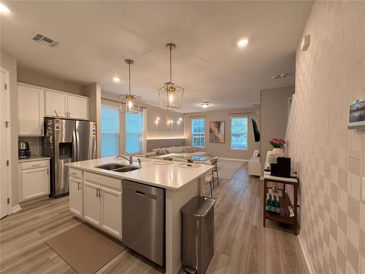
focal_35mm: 14
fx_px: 148
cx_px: 182
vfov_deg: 85.7
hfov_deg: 102.1
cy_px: 137
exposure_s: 1/60
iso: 200
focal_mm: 2.22
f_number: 2.2
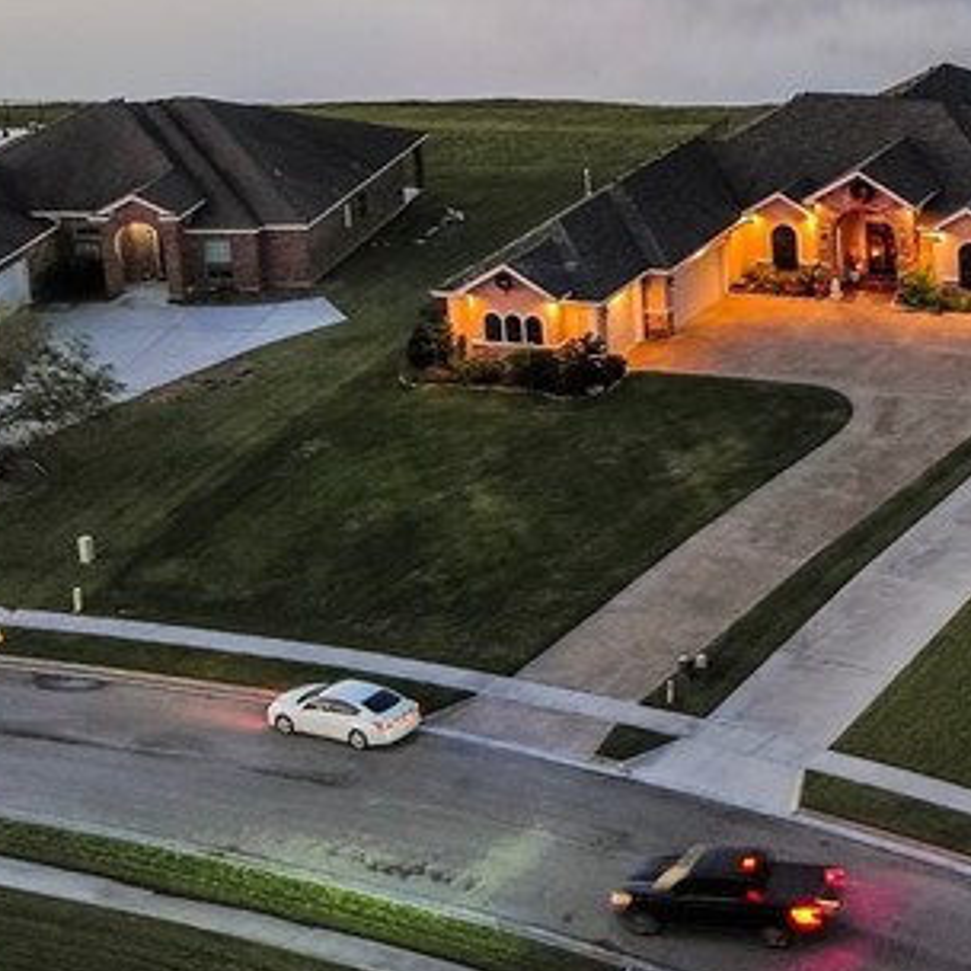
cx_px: 1332
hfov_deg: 18.1
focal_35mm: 88
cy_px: -2
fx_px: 2793
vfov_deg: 19.2
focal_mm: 10.57
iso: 442
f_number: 2.8
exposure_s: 1/10
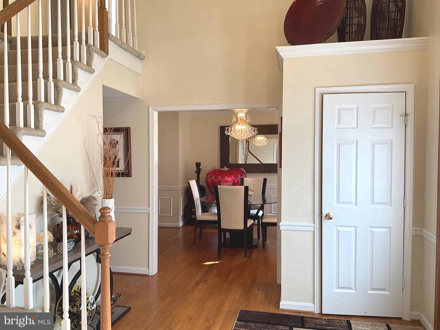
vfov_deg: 48.2
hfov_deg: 61.7
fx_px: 369
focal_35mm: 29
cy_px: 165
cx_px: 220
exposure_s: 1/60
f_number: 1.8
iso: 40
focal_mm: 3
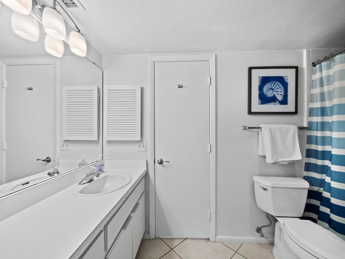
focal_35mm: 14
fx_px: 140
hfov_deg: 102.0
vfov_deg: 85.7
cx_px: 172
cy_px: 130
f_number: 11
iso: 320
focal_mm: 7
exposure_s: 1/3
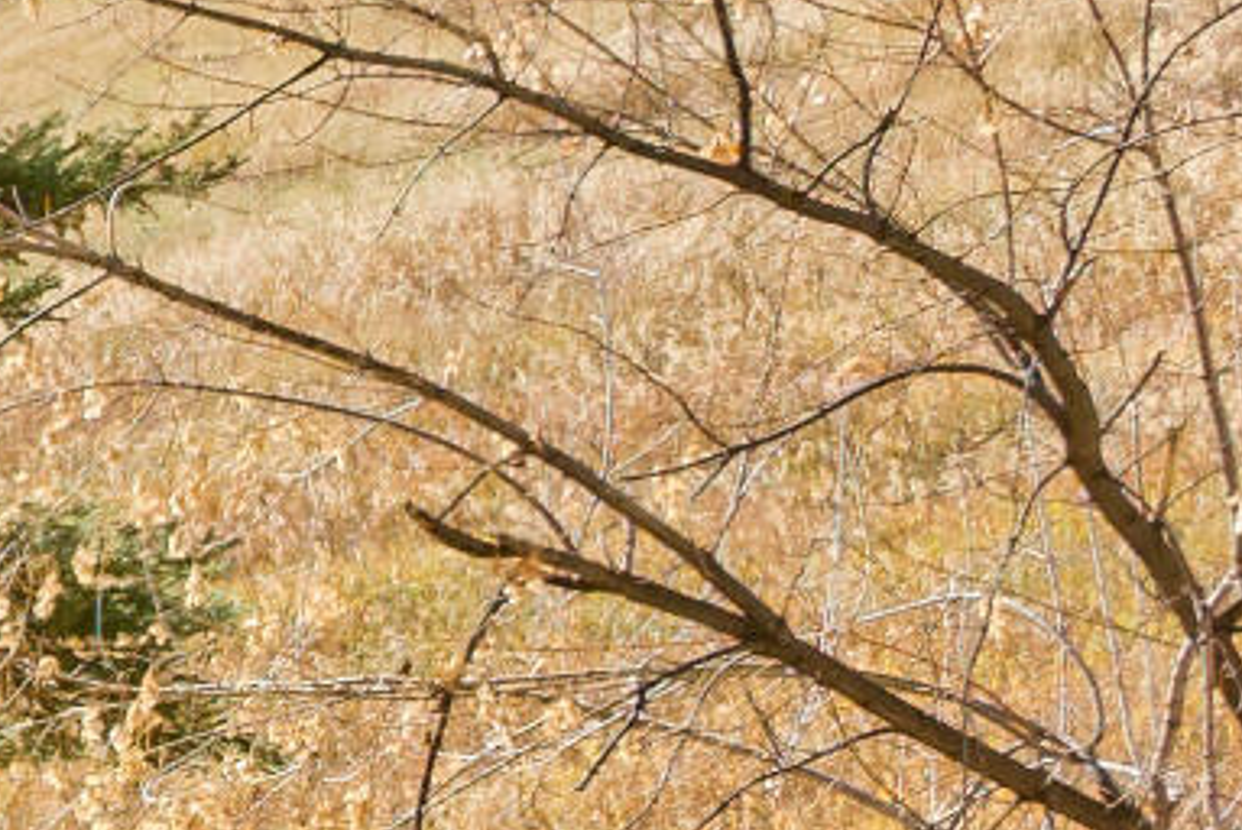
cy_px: 1303
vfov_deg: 10.0
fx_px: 4592
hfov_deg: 10.0
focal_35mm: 133
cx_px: -2786
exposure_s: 1/30
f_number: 7.1
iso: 400
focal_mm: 17
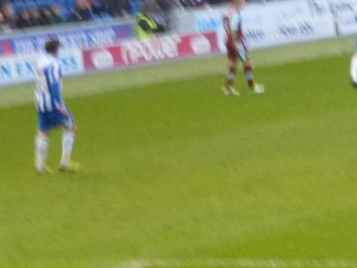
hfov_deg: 5.1
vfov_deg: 3.9
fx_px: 3953
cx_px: 579
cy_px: -58
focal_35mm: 383
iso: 400
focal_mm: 20.2
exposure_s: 1/40
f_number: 5.1
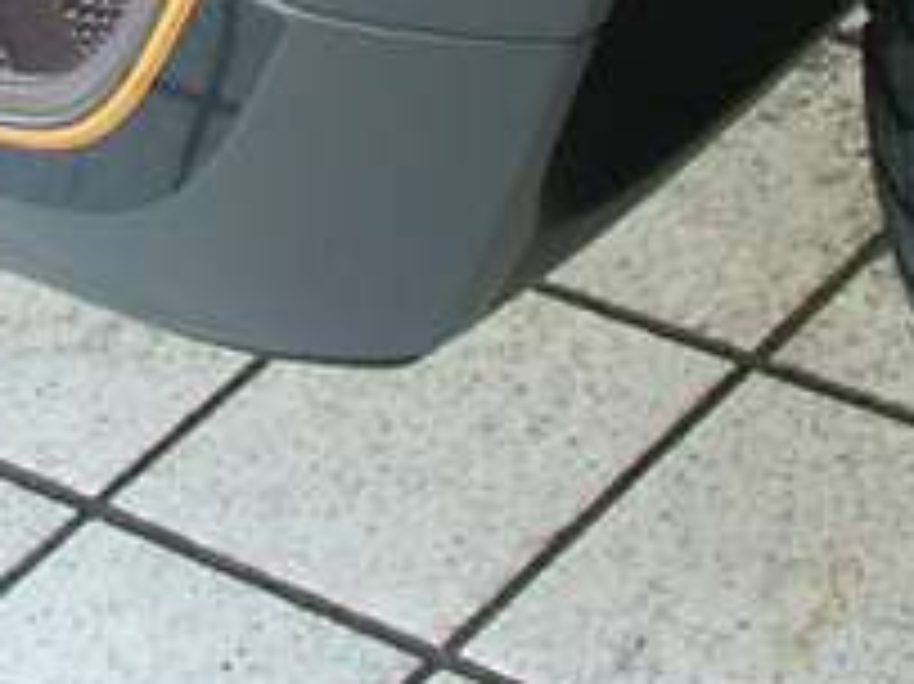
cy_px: -1058
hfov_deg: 9.0
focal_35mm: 221
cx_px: 288
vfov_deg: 6.4
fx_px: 5832
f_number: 2.8
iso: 100
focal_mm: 9.02
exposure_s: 1/30
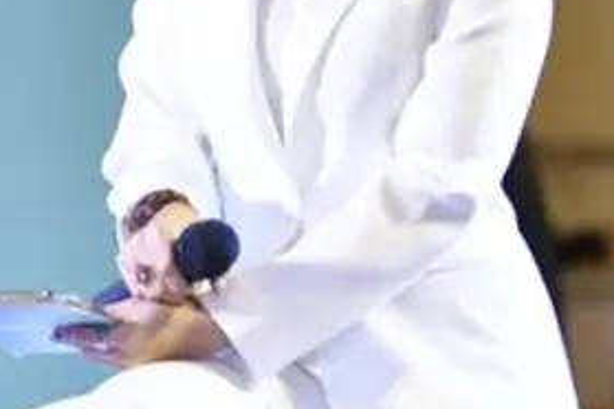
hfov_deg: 6.5
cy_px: 33
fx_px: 5338
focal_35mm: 313
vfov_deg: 4.4
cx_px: -95
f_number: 2.8
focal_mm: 112
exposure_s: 1/400
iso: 1250
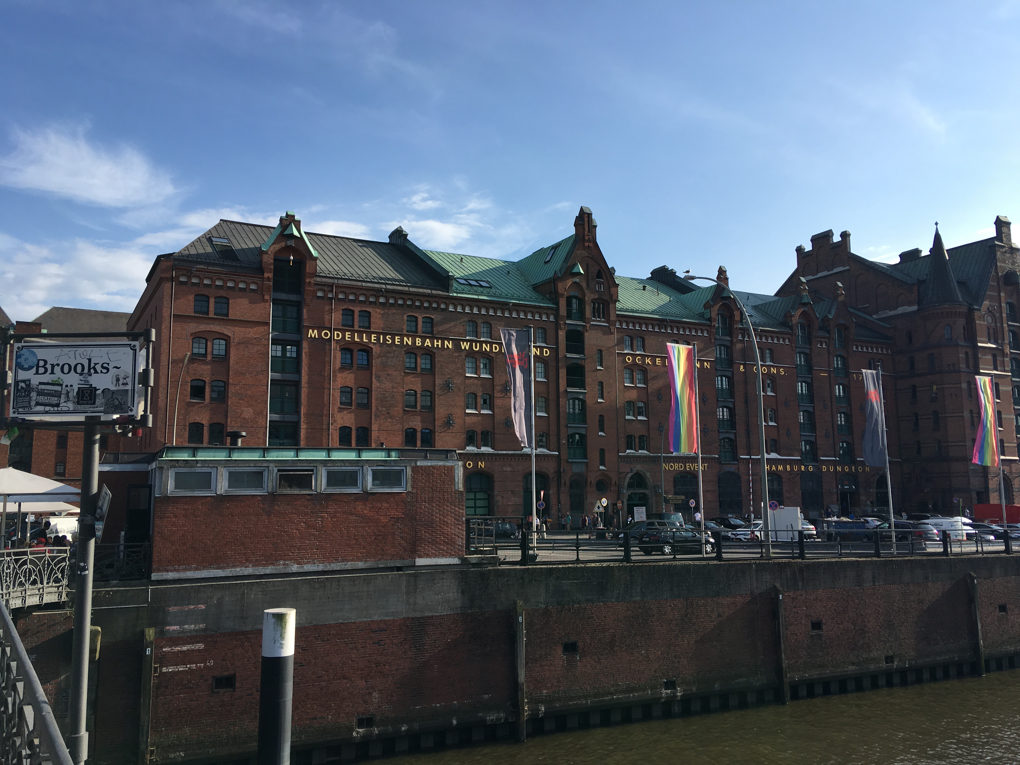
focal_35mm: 29
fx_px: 855
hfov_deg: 61.7
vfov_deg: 48.2
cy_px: 382
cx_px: 510
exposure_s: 1/1166
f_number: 2.2
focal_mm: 4.15
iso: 25
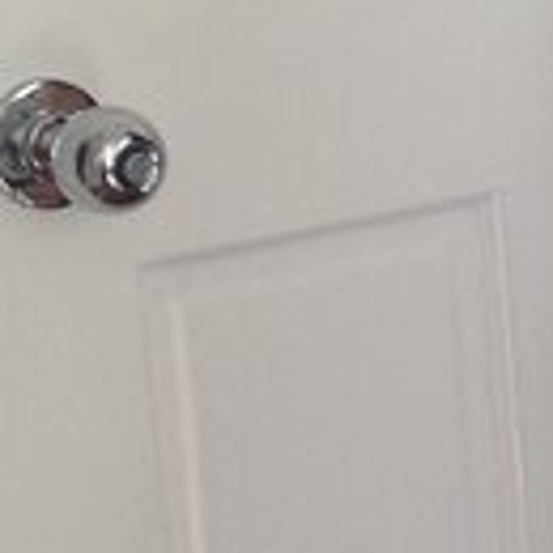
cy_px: 345
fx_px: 4392
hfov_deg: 6.7
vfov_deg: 7.2
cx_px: 1519
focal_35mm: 243
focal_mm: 4.12
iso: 50
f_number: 2.4
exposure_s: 1/40
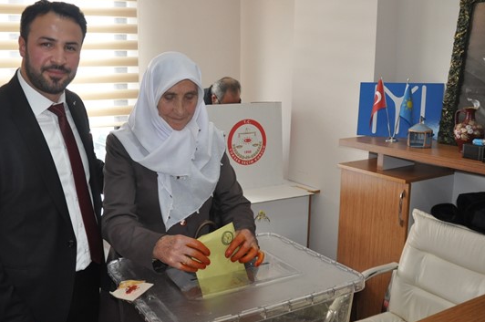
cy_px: 139
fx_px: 444
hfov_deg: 56.8
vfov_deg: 39.8
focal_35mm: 33
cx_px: 191
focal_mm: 18
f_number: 4.5
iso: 1250
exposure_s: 1/200
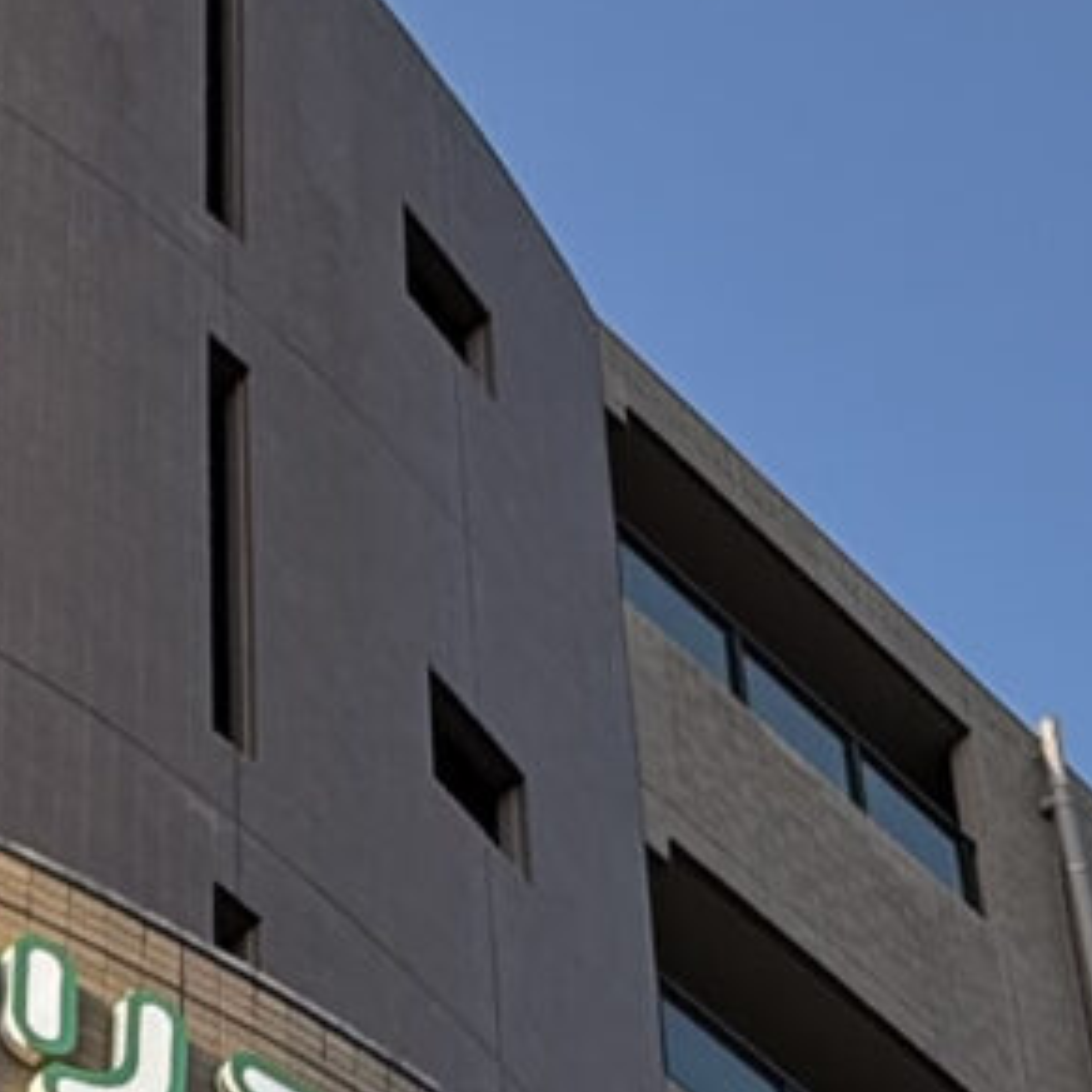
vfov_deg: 13.6
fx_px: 3890
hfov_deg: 15.9
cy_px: 2203
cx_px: 364
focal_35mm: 109
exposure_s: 1/375
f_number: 2.2
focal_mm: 2.22
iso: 40
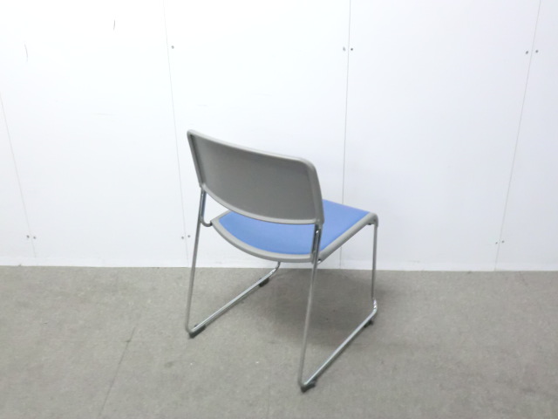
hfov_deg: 49.0
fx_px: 613
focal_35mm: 38
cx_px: 279
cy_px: 210
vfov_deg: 37.7
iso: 800
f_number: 3.9
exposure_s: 1/30
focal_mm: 6.9
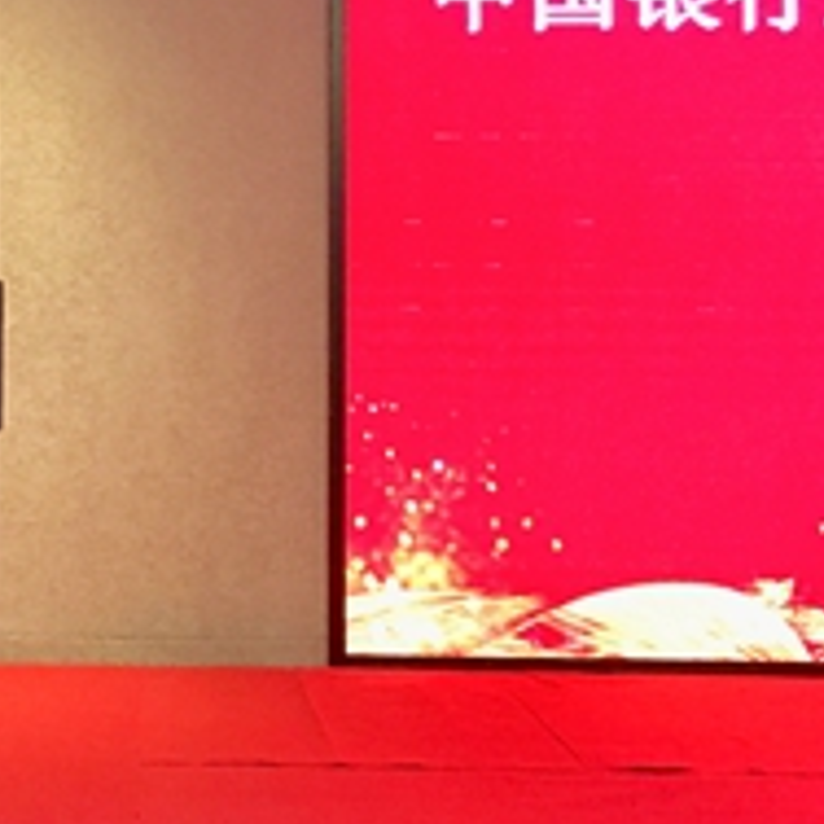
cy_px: 243
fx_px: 1831
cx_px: 70
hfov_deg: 24.6
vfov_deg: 25.2
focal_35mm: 68
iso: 80
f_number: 2.2
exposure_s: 1/10
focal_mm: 4.15
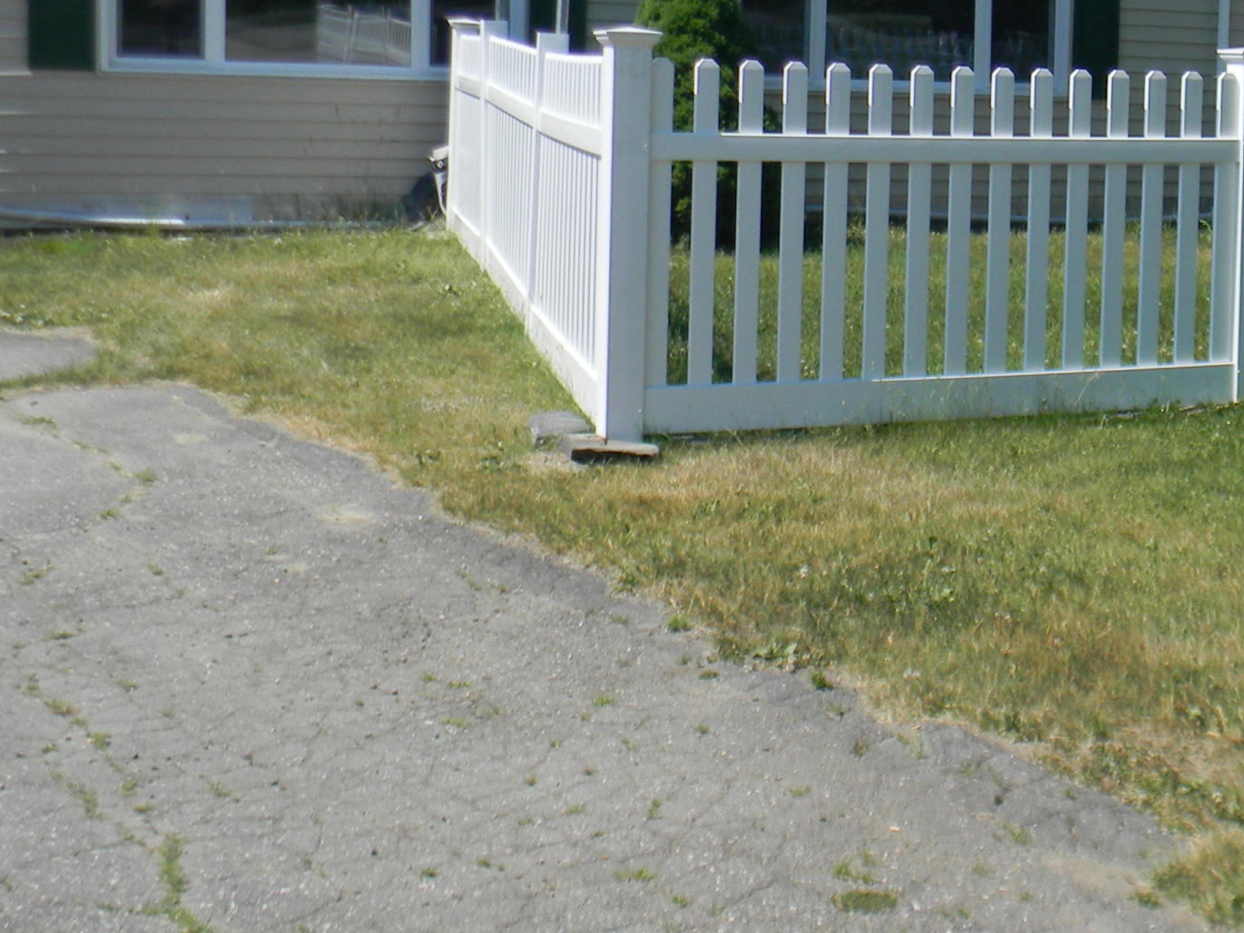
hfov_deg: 29.8
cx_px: 1211
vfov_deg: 23.7
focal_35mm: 61
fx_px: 2192
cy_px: 208
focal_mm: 5
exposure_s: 1/263
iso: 80
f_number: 7
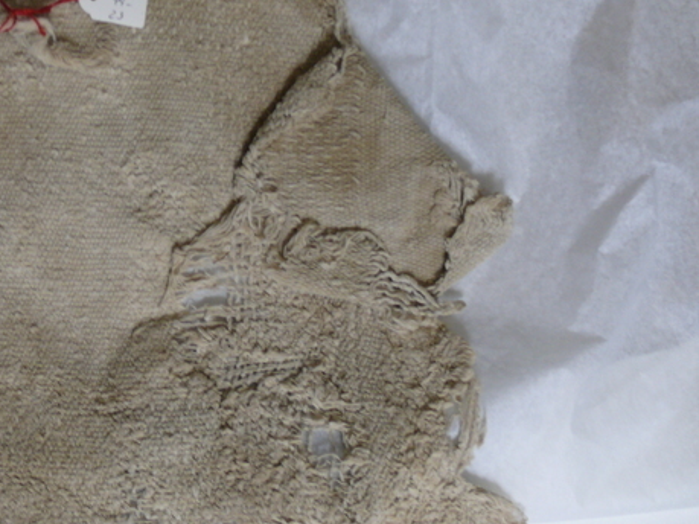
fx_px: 1231
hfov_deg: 30.8
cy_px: 178
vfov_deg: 23.9
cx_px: 131
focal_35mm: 61
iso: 125
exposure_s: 1/30
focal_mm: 7.5
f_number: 2.8
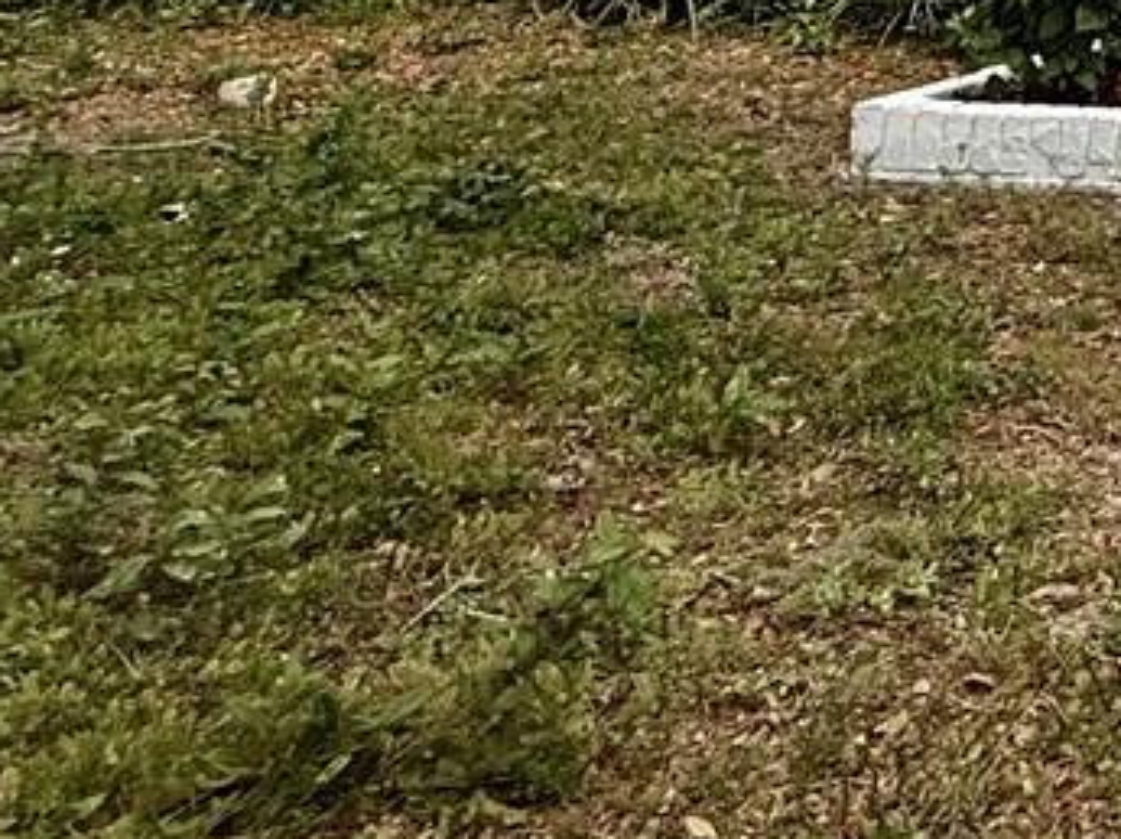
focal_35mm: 65
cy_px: -582
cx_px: 1963
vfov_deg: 18.6
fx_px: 2103
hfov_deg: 21.2
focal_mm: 2.22
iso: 50
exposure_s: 1/2506
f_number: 2.2
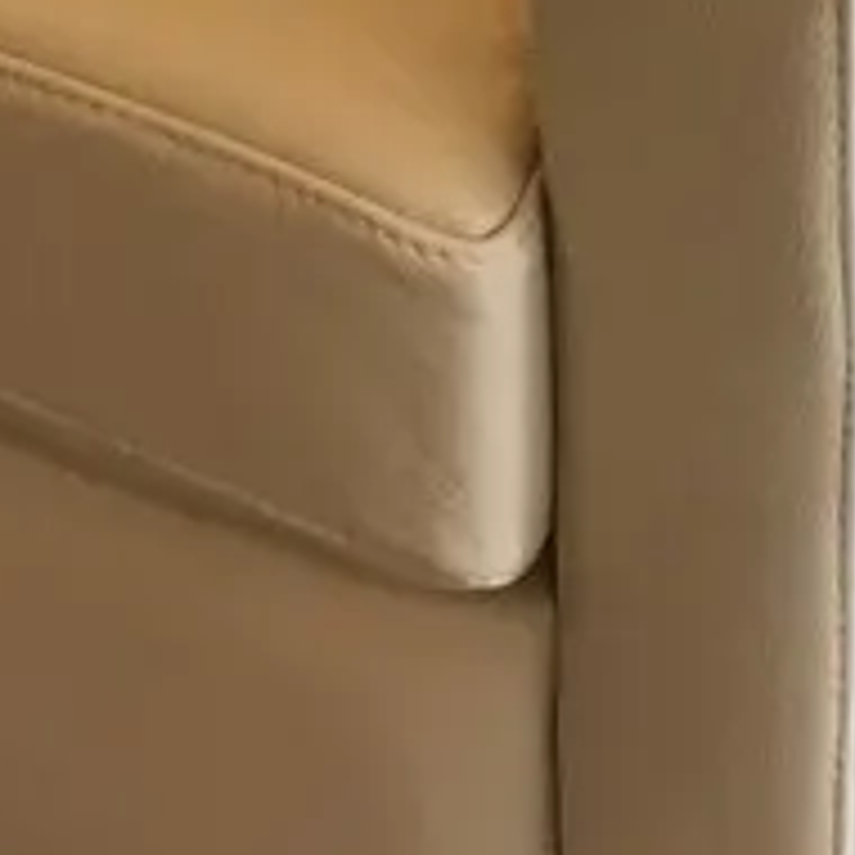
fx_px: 4080
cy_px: -454
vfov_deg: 11.4
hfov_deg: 11.9
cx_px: 774
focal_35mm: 146
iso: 50
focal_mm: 4.15
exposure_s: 1/33
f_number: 2.2
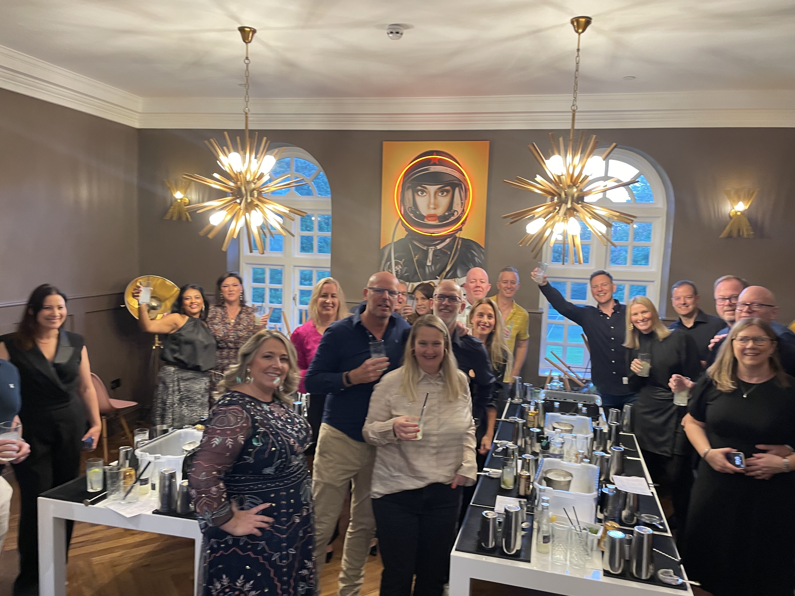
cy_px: 298
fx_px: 597
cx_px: 398
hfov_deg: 67.3
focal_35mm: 26
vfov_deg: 53.1
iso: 125
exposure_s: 1/50
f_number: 1.6
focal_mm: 4.2
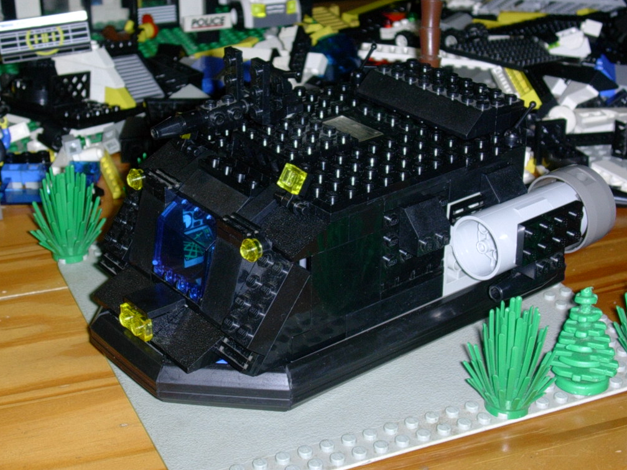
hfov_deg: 30.3
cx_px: 309
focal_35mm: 64
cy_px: 236
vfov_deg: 22.9
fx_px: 1159
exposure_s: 1/64
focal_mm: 9.6
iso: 70
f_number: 3.5
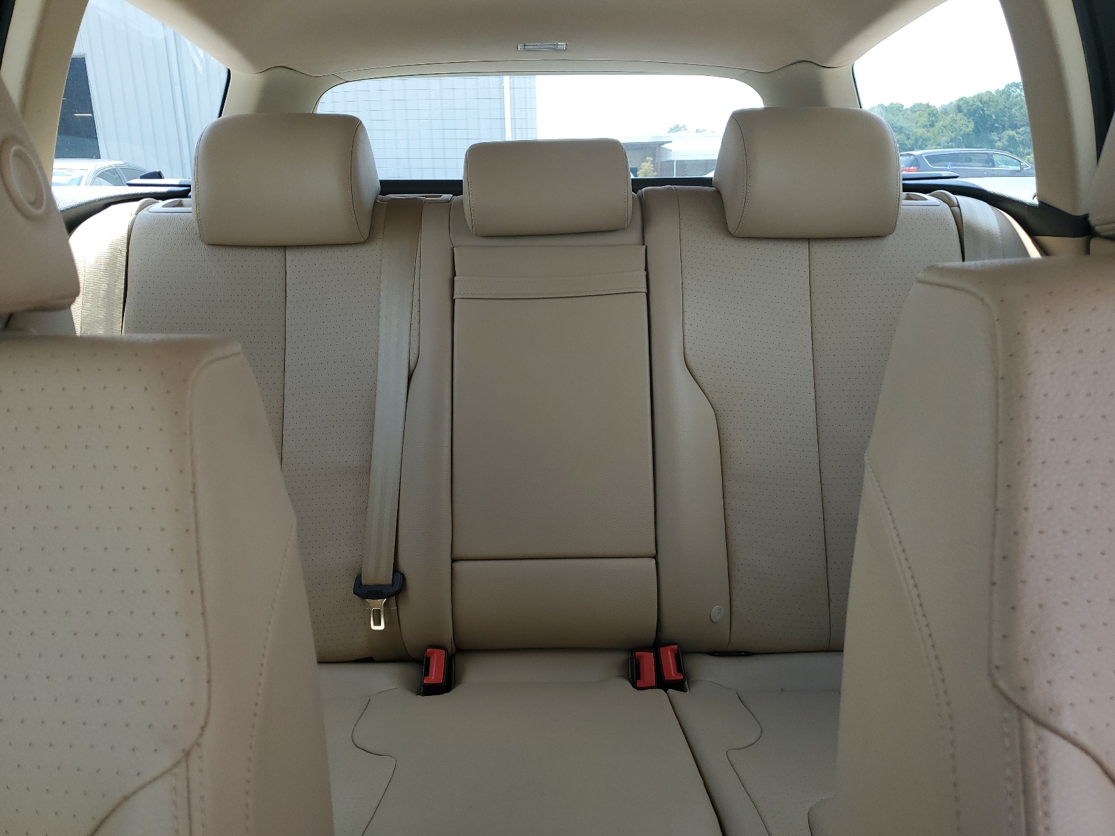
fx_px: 837
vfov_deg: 53.1
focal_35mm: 26
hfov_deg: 67.3
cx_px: 558
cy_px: 418
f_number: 1.5
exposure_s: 1/500
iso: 50
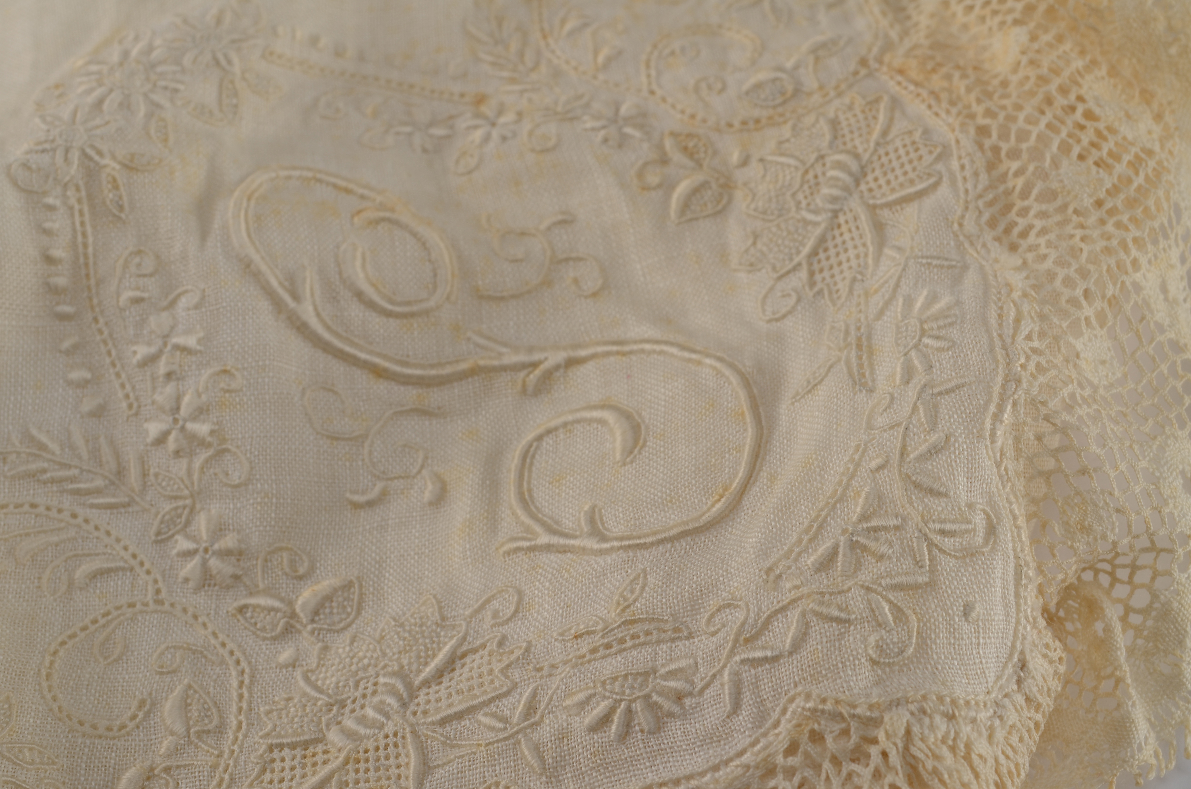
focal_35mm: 63
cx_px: 596
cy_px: 394
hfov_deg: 32.0
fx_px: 2080
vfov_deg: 21.5
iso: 100
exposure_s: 1/80
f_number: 14
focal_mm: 42
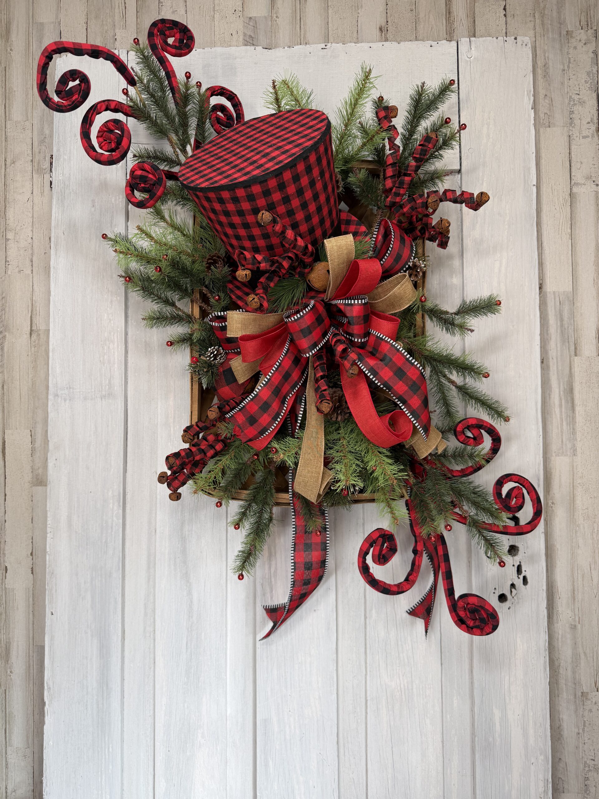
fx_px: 554
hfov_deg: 56.8
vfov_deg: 71.6
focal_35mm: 24
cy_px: 400
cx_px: 300
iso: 80
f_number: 1.78
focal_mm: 6.76
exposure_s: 1/277
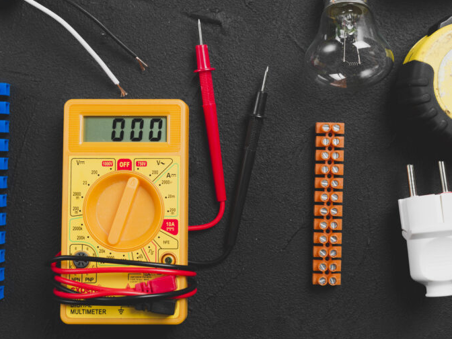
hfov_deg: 34.9
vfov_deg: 26.6
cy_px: 169
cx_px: 235
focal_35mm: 55
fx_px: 718
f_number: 6.3
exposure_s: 1/160
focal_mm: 50
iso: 100
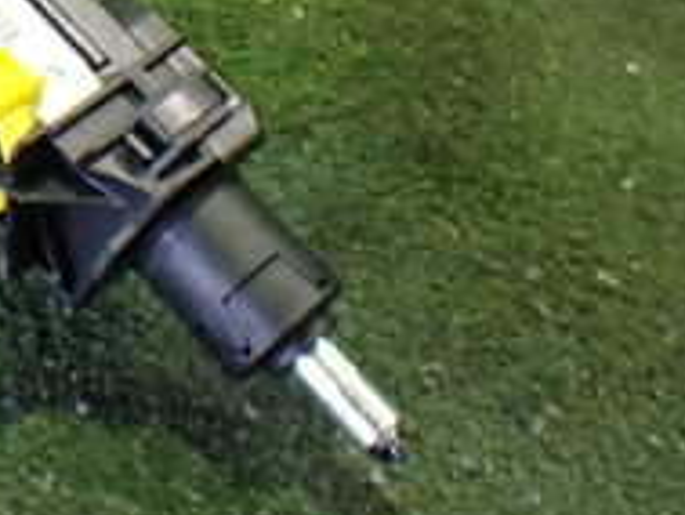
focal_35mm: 95
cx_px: -170
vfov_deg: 14.9
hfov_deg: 19.3
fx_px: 1881
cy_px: -152
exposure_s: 1/40
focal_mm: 5.4
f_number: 2.3
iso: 800
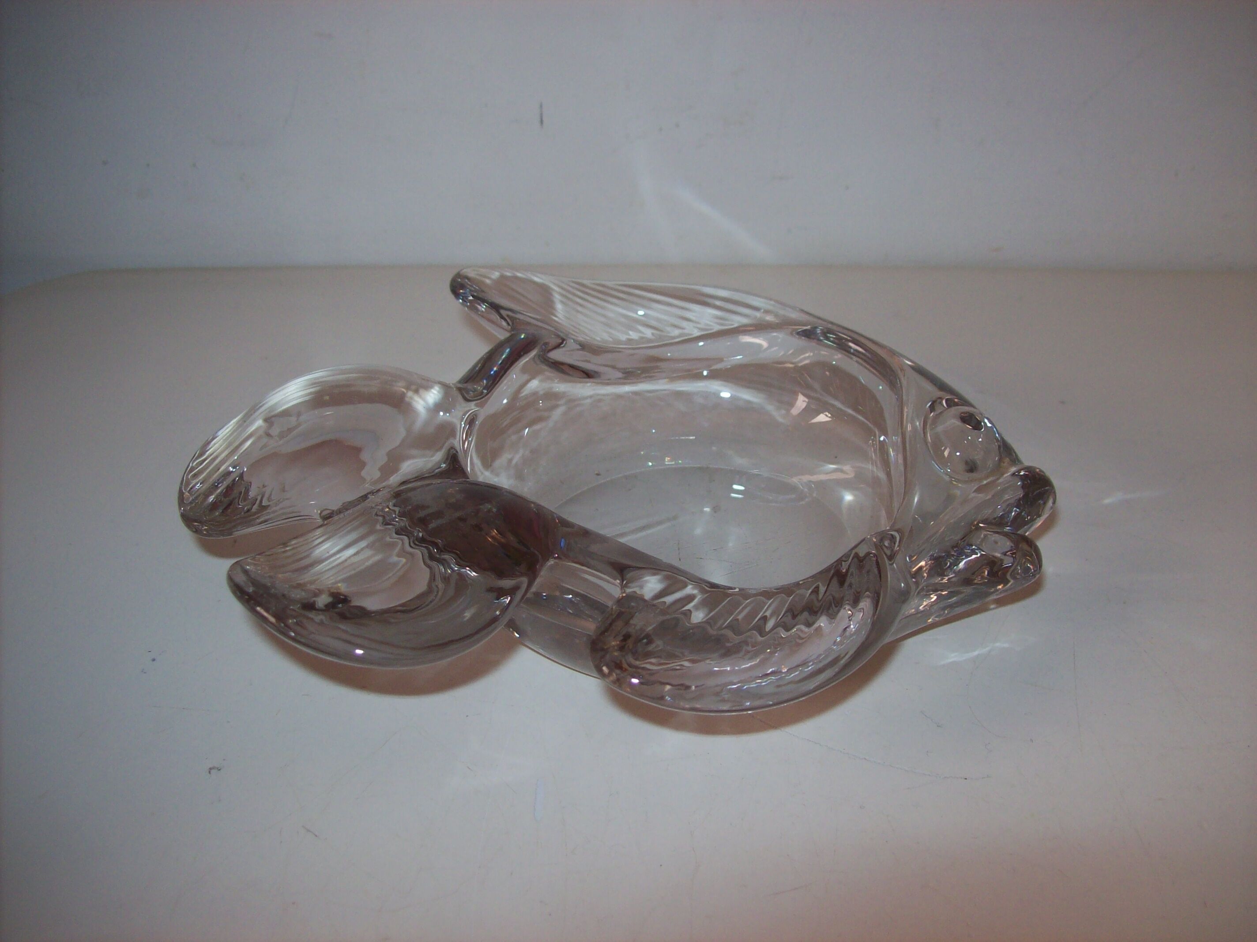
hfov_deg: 51.4
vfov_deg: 39.6
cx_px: 628
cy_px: 471
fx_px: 1307
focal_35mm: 36
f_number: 2.7
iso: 80
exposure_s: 1/64
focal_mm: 6
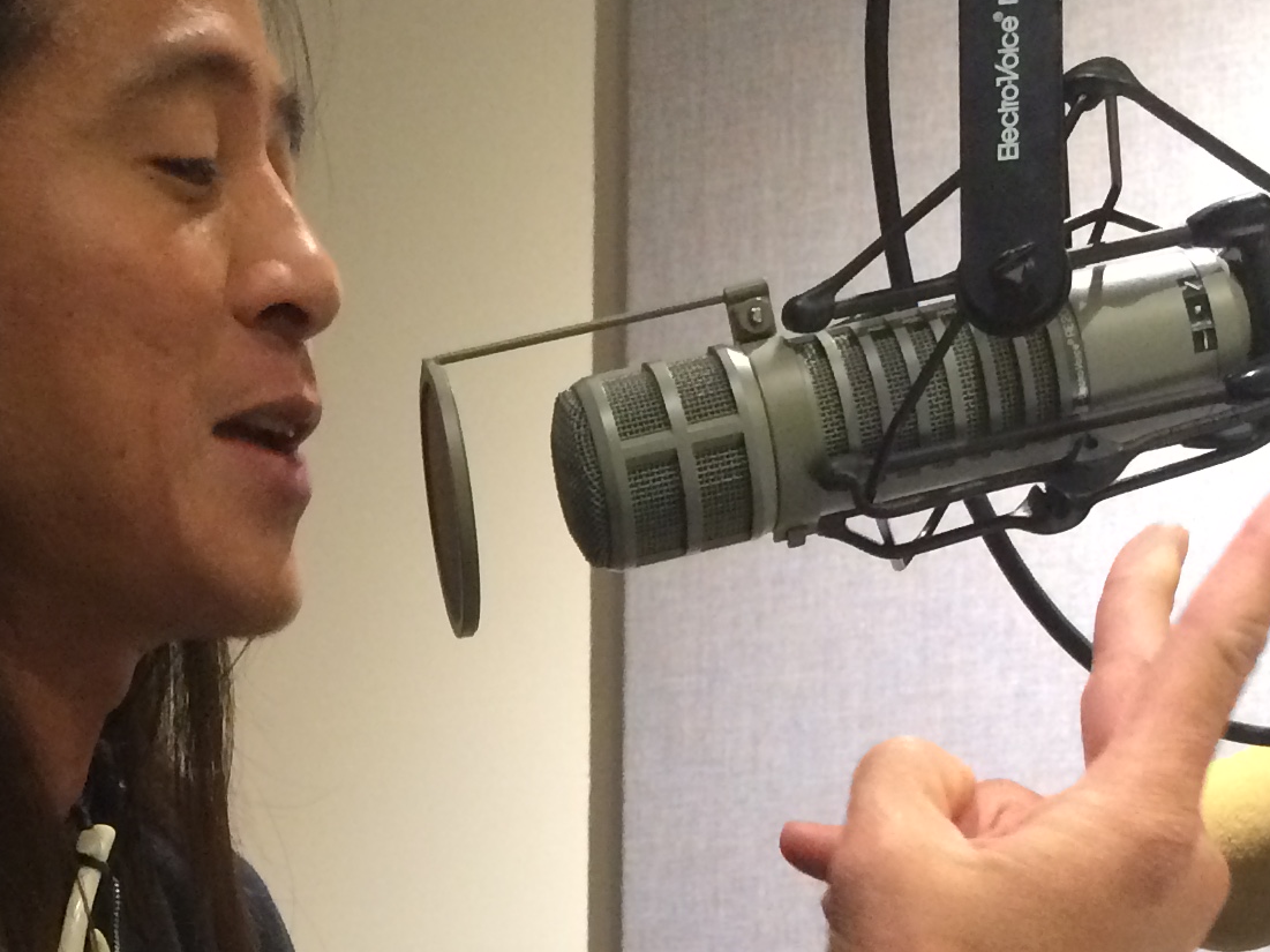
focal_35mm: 86
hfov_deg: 22.3
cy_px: 1146
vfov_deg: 16.4
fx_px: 3154
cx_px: 175
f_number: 2.2
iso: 250
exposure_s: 1/30
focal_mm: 4.15
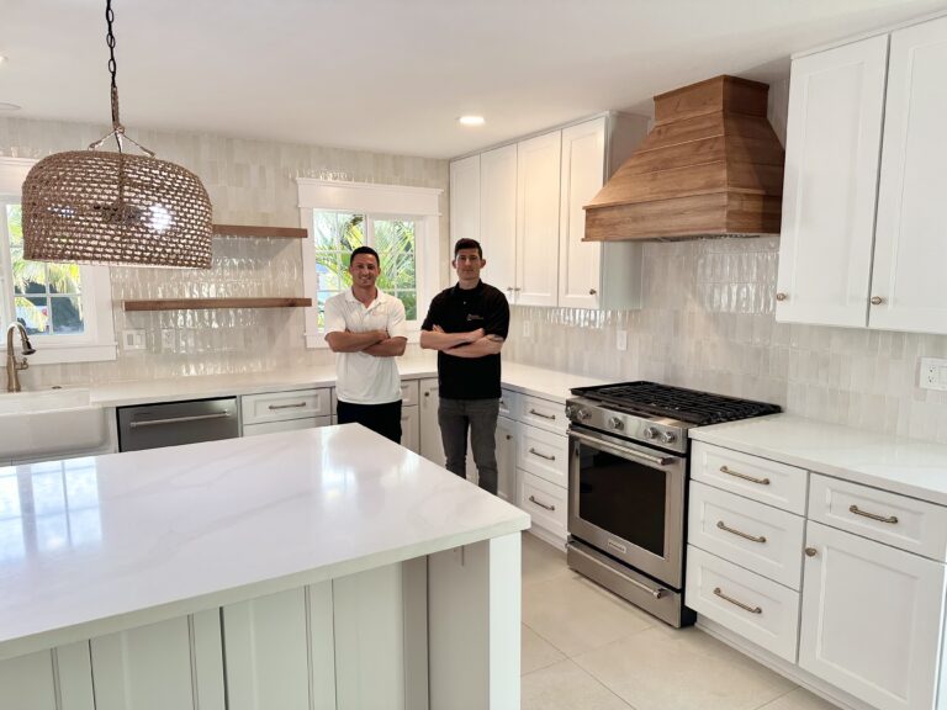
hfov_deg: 71.6
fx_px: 657
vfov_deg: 56.8
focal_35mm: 24
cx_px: 474
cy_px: 355
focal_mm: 6.86
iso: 125
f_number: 1.78
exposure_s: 1/120
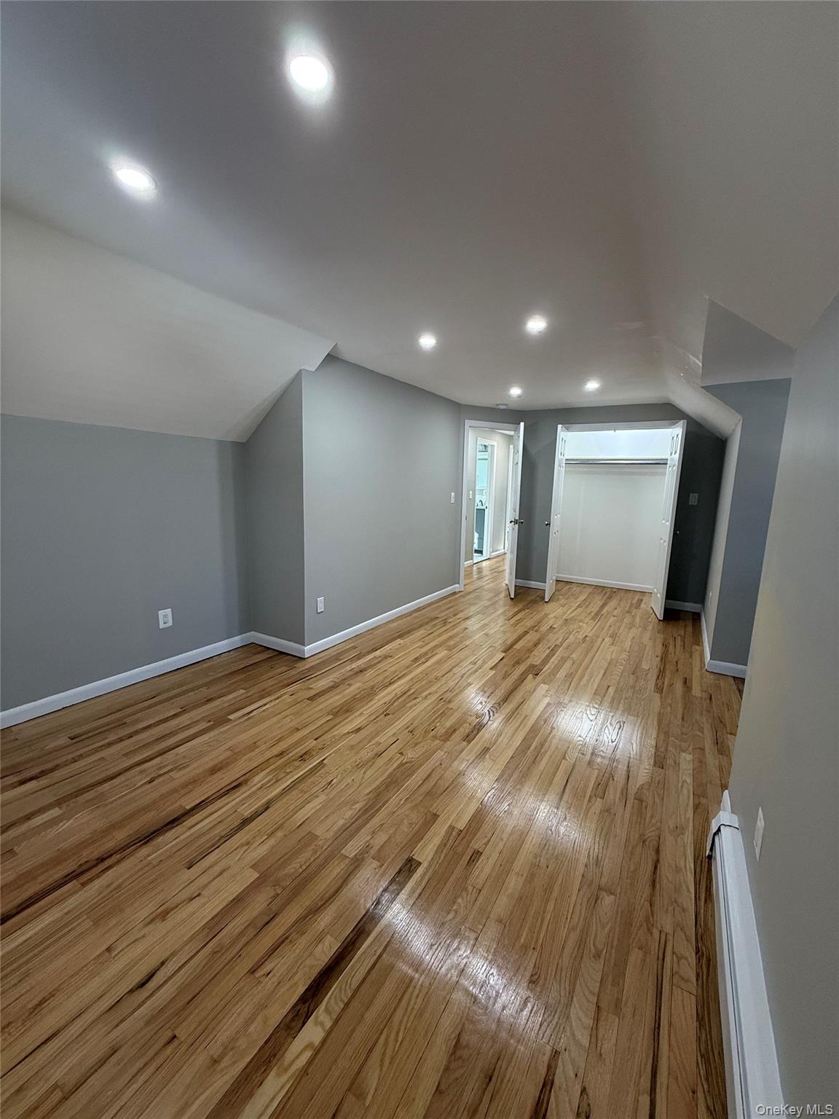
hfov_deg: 85.7
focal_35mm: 14
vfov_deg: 102.1
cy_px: 560
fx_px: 452
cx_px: 420
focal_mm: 2.22
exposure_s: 1/120
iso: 200
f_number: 2.2
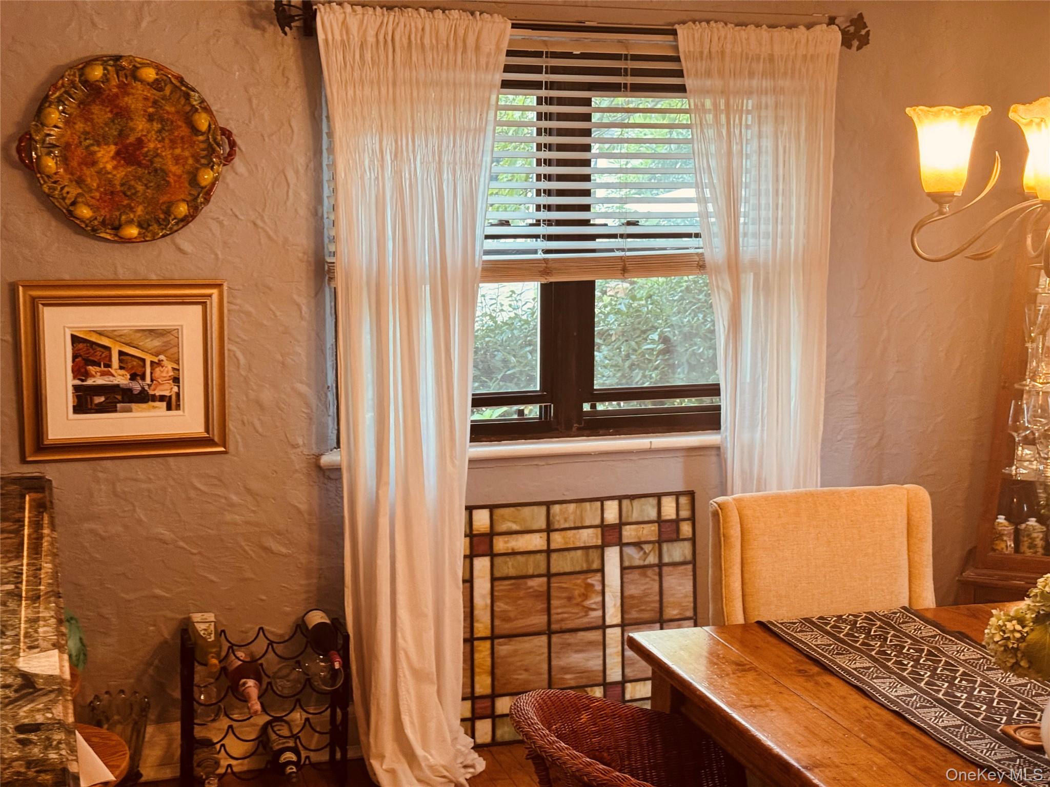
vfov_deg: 30.3
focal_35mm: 48
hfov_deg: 39.7
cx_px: 525
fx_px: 1456
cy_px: 394
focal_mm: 6.76
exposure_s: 1/60
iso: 160
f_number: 1.78
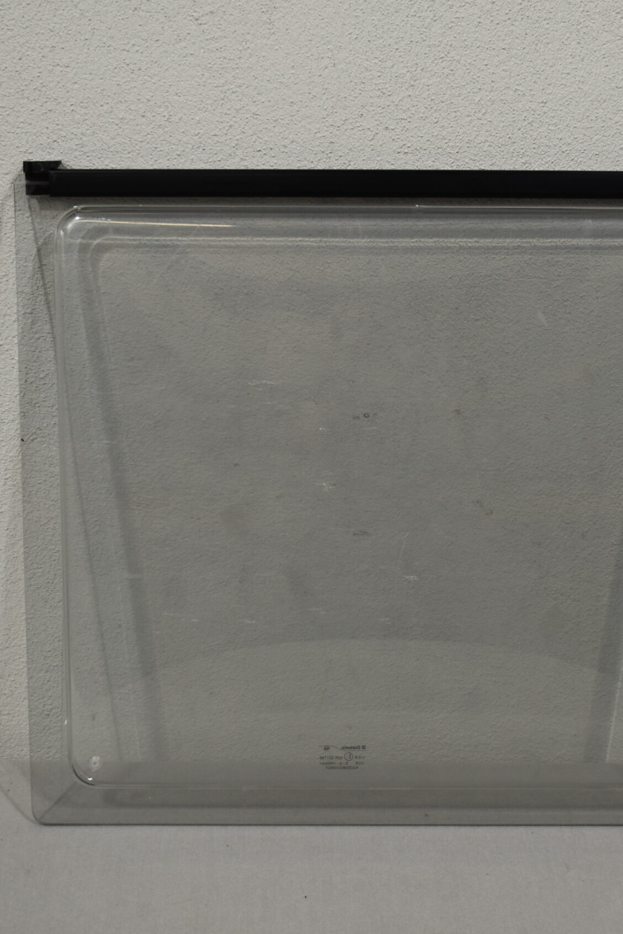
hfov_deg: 20.0
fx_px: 1765
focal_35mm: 68
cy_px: 466
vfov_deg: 29.7
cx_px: 406
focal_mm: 30
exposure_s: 1/125
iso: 280
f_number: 5.6
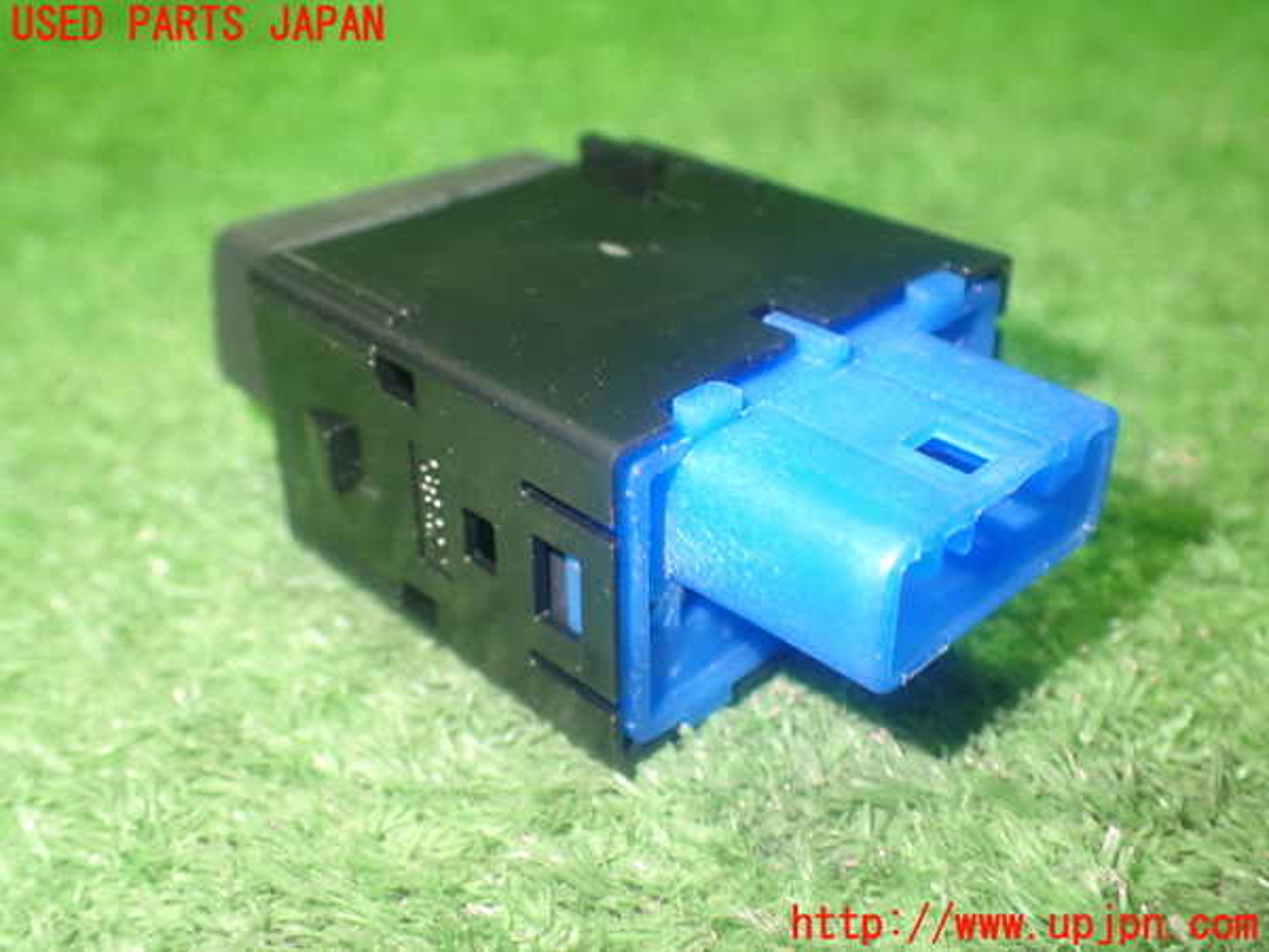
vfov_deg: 37.7
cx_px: 634
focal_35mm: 38
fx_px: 1393
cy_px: 476
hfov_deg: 49.0
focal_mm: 6.83
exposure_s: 1/40
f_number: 2.7
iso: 800
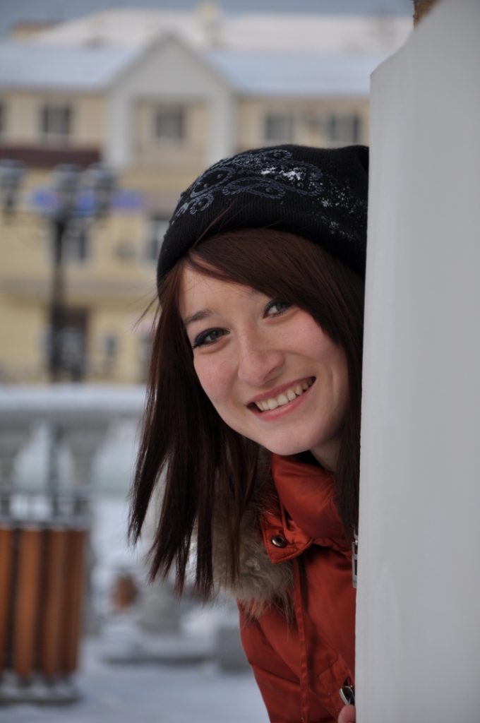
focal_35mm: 158
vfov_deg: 13.1
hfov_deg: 8.7
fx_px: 3158
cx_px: 240
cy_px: 362
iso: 220
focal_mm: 105
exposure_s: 1/250
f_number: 5.6
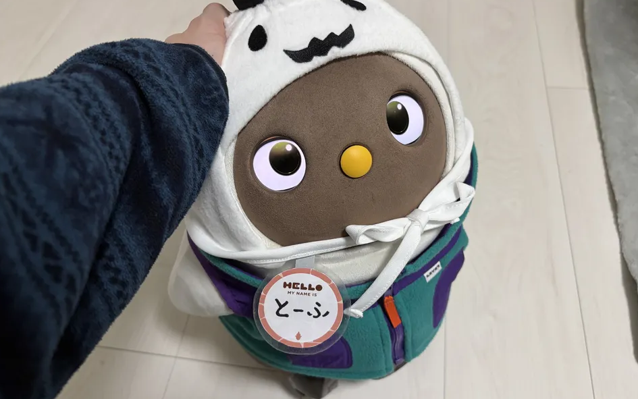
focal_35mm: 28
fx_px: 487
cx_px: 319
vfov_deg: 44.6
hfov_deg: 66.5
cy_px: 202
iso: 200
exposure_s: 1/60
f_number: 1.6
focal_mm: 5.96
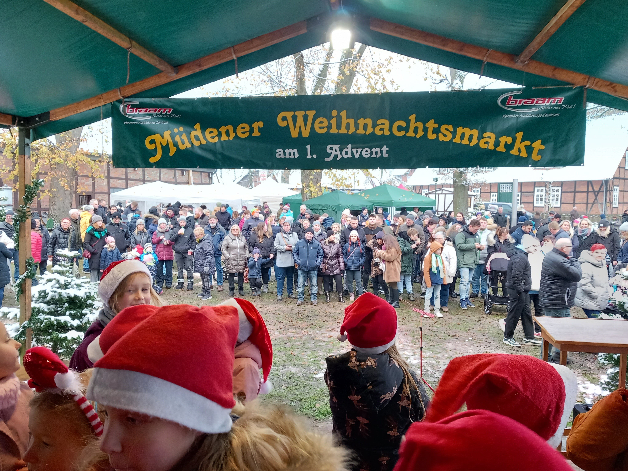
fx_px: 490
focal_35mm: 27
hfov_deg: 65.3
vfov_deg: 51.4
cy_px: 236
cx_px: 314
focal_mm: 4
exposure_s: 1/50
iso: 200
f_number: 1.8
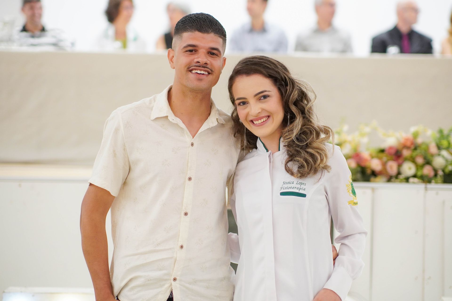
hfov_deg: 24.2
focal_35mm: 84
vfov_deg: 16.3
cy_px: 150
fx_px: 1055
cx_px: 226
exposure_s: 1/250
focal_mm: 56
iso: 1000
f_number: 1.4
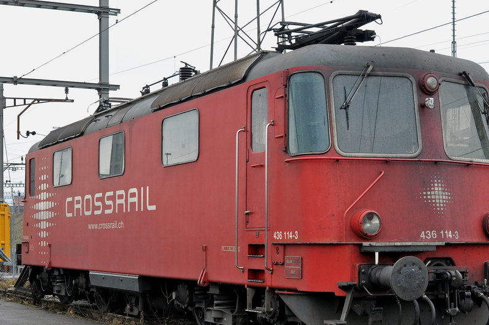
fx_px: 977
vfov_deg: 18.9
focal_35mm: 72
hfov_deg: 28.1
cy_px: 169
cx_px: 280
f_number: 7.1
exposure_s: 1/200
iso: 400
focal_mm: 32
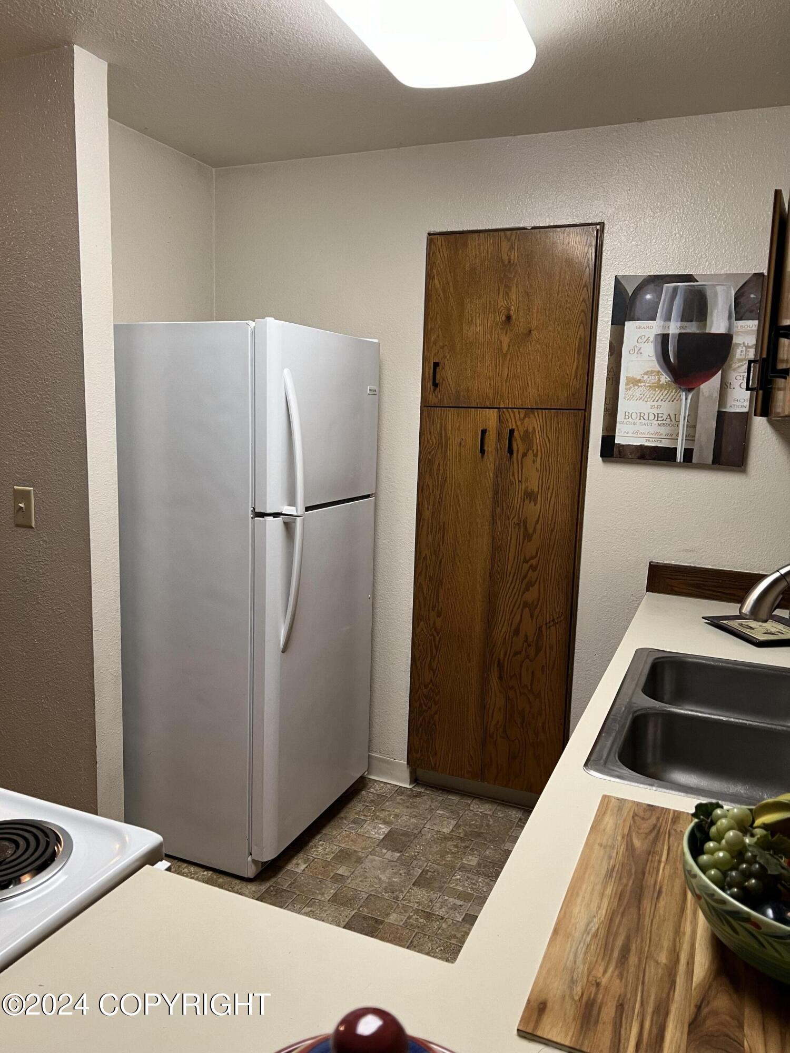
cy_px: 526
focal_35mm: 26
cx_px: 395
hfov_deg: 53.1
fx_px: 791
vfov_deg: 67.3
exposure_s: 1/60
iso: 125
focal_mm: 5.7
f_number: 1.5
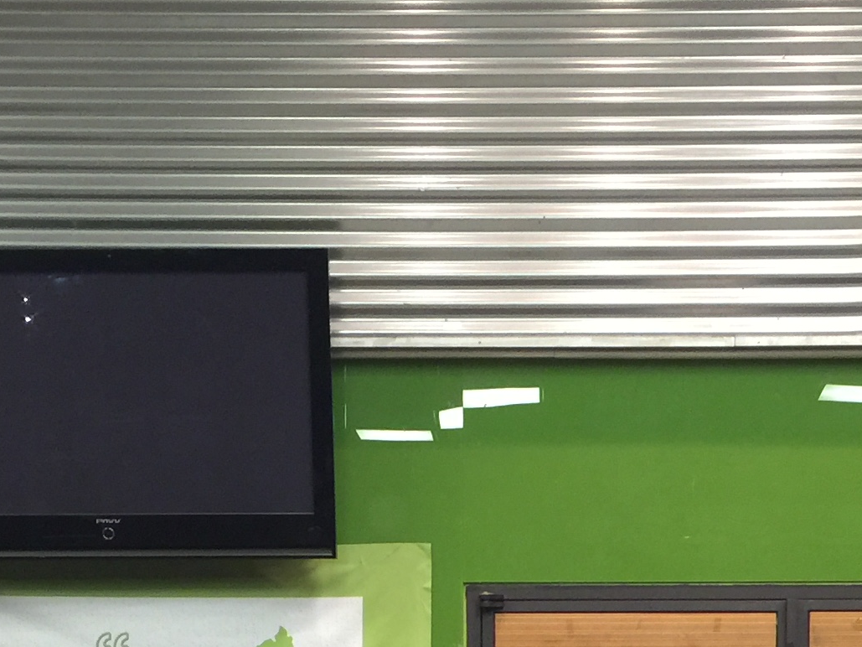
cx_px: 534
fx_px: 2291
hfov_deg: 21.3
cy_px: 996
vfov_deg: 14.8
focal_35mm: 92
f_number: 2.2
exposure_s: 1/15
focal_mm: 4.15
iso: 80
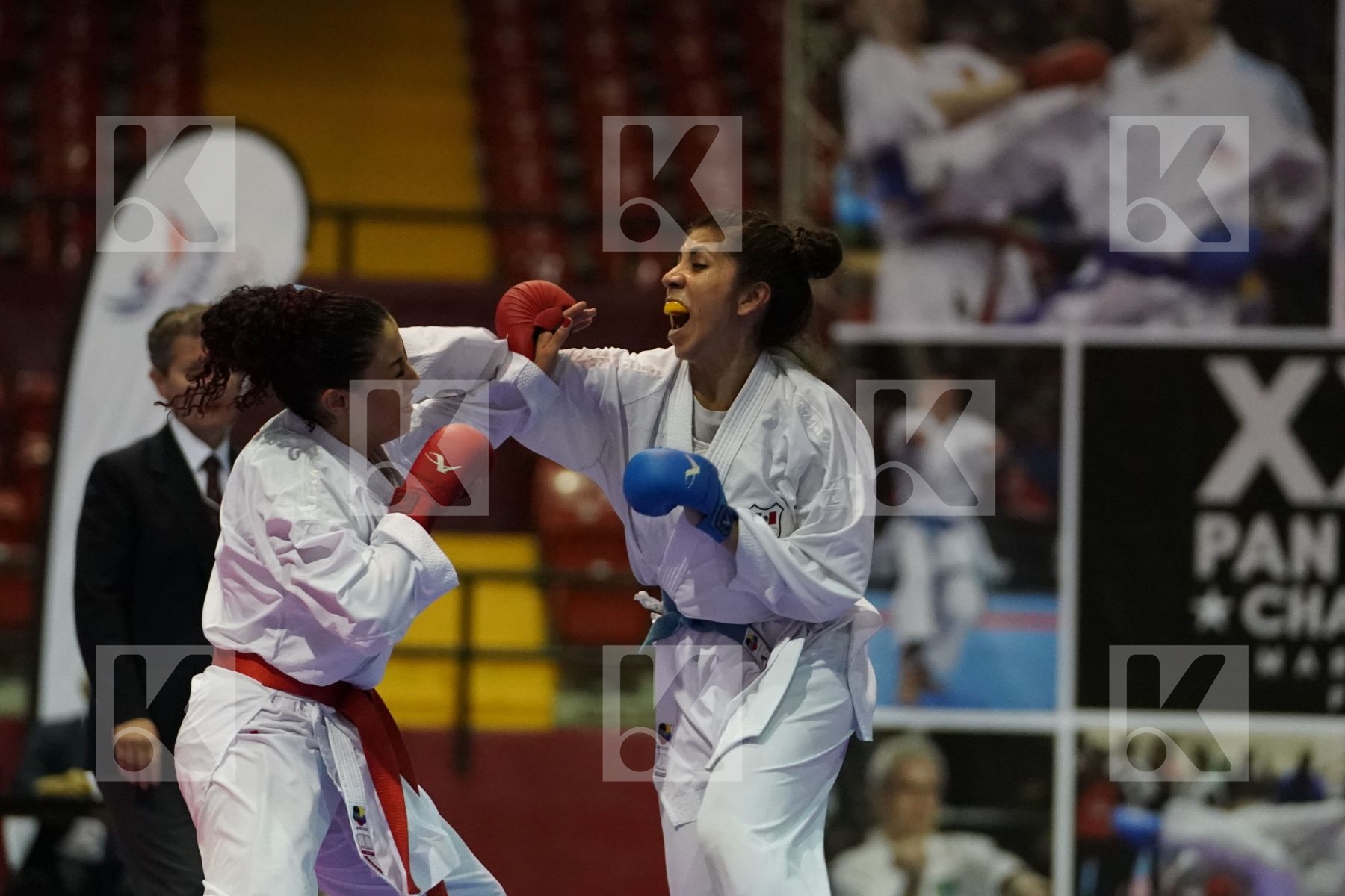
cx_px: 672
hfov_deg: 10.2
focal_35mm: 202
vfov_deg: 6.8
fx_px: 7546
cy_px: 448
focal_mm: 135
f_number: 2.8
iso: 6400
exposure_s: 1/800
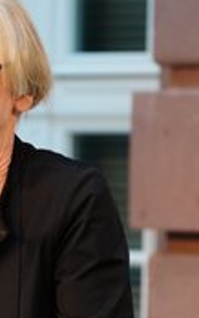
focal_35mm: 386
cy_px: 189
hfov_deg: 3.4
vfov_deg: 5.4
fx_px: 3344
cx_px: -64
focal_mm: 159
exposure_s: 1/250
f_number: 5.6
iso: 5000
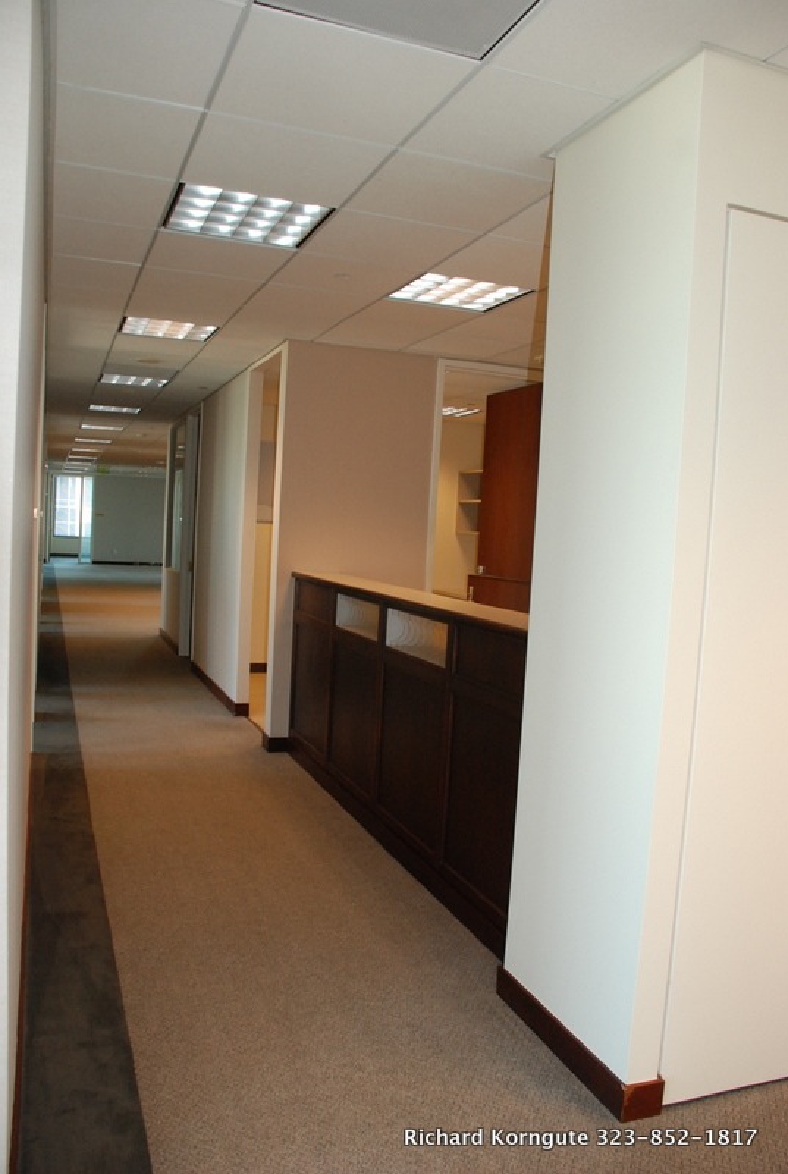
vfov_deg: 67.3
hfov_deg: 48.1
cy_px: 587
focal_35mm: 27
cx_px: 394
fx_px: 882
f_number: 5
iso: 800
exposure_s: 1/60
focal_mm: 18
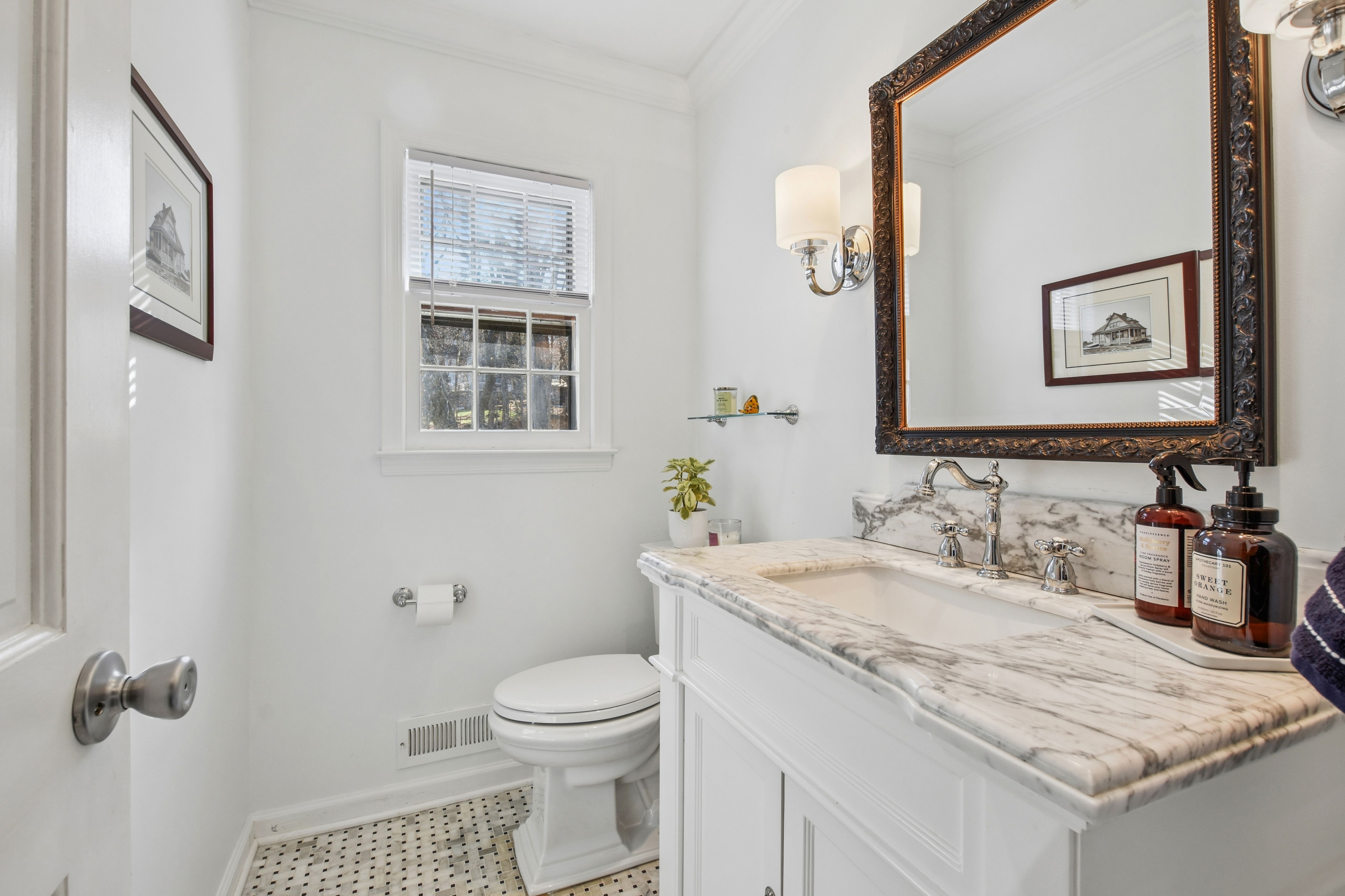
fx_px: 560
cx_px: 672
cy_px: 448
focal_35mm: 15
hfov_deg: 100.4
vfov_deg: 77.3
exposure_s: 1/25
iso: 500
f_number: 8
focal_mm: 10
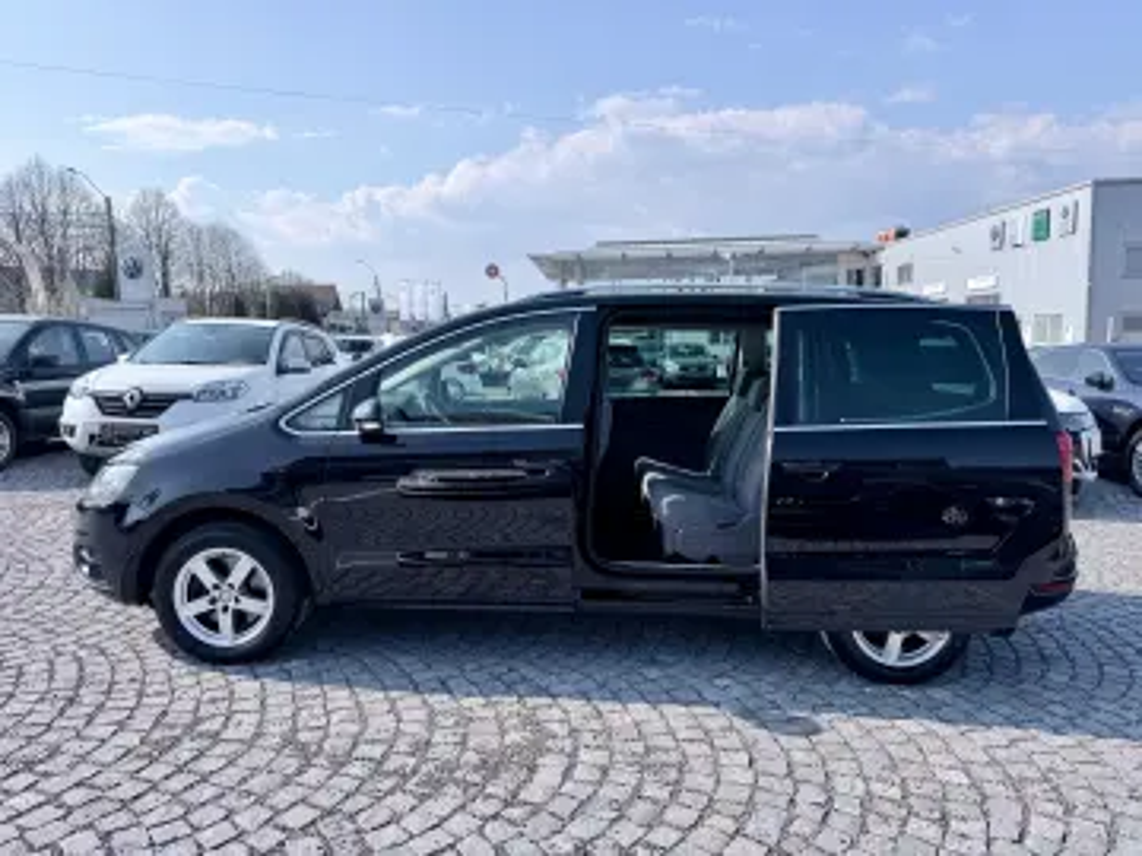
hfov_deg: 71.6
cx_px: 571
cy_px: 428
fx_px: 792
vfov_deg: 56.8
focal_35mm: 24
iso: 80
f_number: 1.78
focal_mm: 6.76
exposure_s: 1/4405
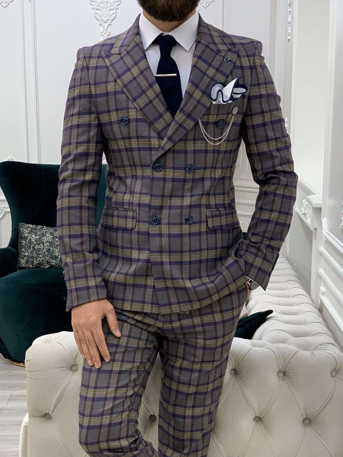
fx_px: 991
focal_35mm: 75
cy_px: 327
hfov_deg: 19.6
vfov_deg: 25.8
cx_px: 172
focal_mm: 6
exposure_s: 1/112
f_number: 2.4
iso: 125
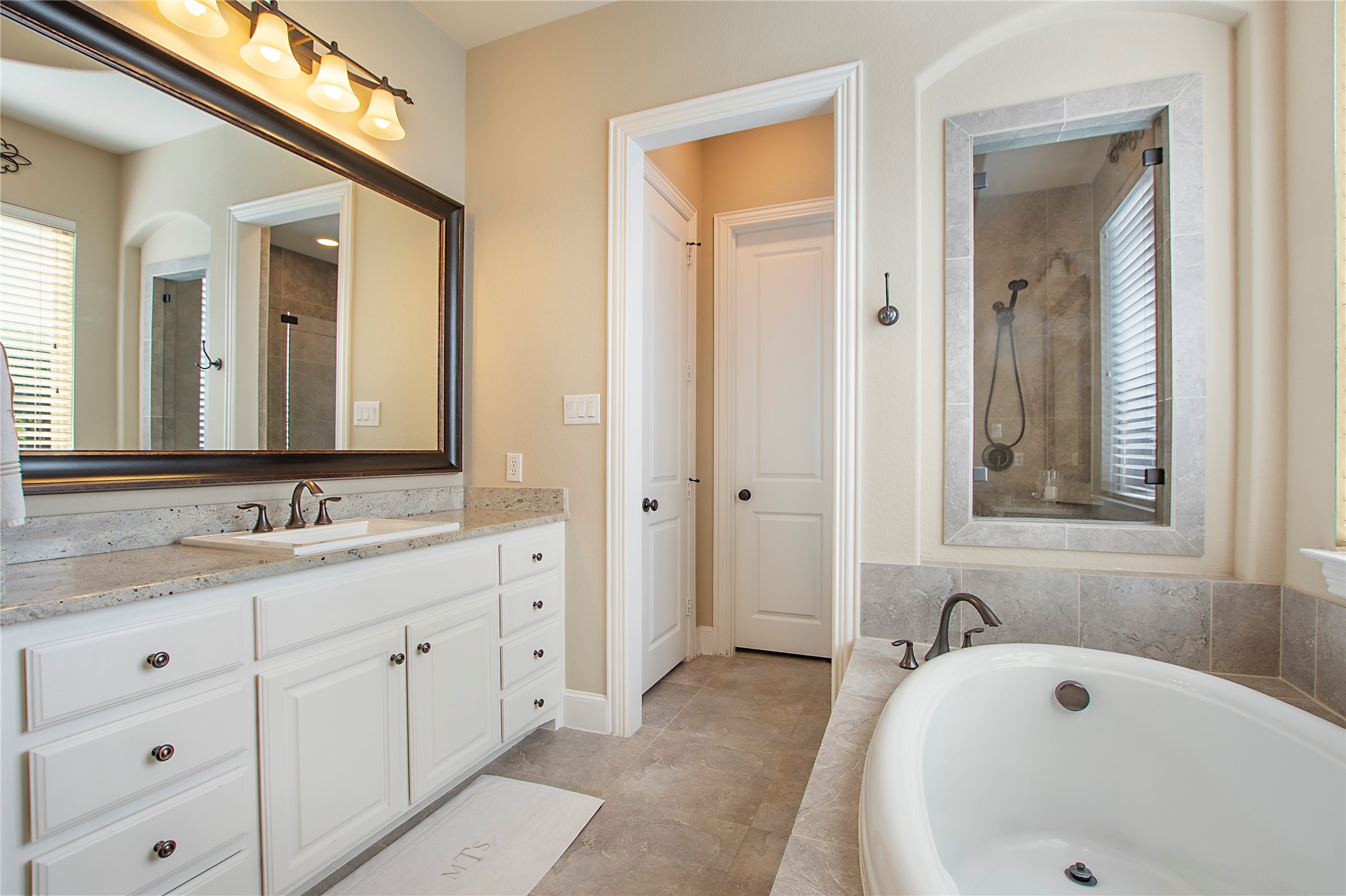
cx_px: 673
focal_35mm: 15
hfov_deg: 100.4
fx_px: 561
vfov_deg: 77.3
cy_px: 448
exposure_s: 1/80
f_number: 5.6
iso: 100
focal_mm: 10
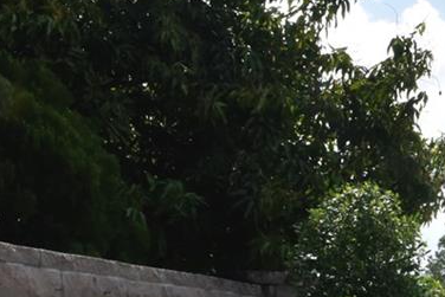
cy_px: 370
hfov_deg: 16.6
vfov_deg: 13.0
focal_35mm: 102
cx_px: 811
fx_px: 1261
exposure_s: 1/350
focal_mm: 24
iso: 1100
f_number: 22
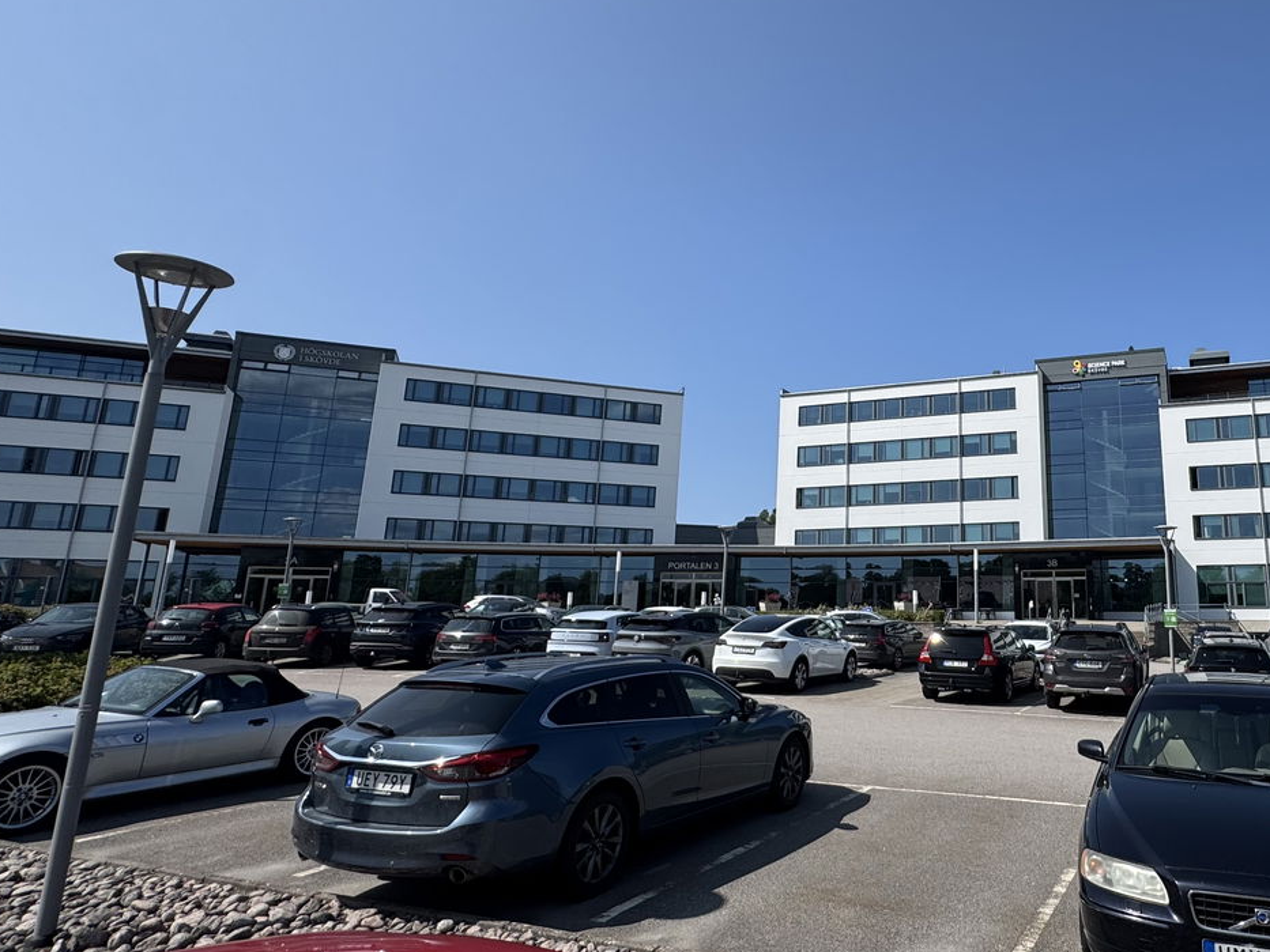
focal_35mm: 24
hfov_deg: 68.0
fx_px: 881
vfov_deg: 56.7
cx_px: 916
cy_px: 416
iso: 50
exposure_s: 1/2674
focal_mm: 2.22
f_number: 2.2
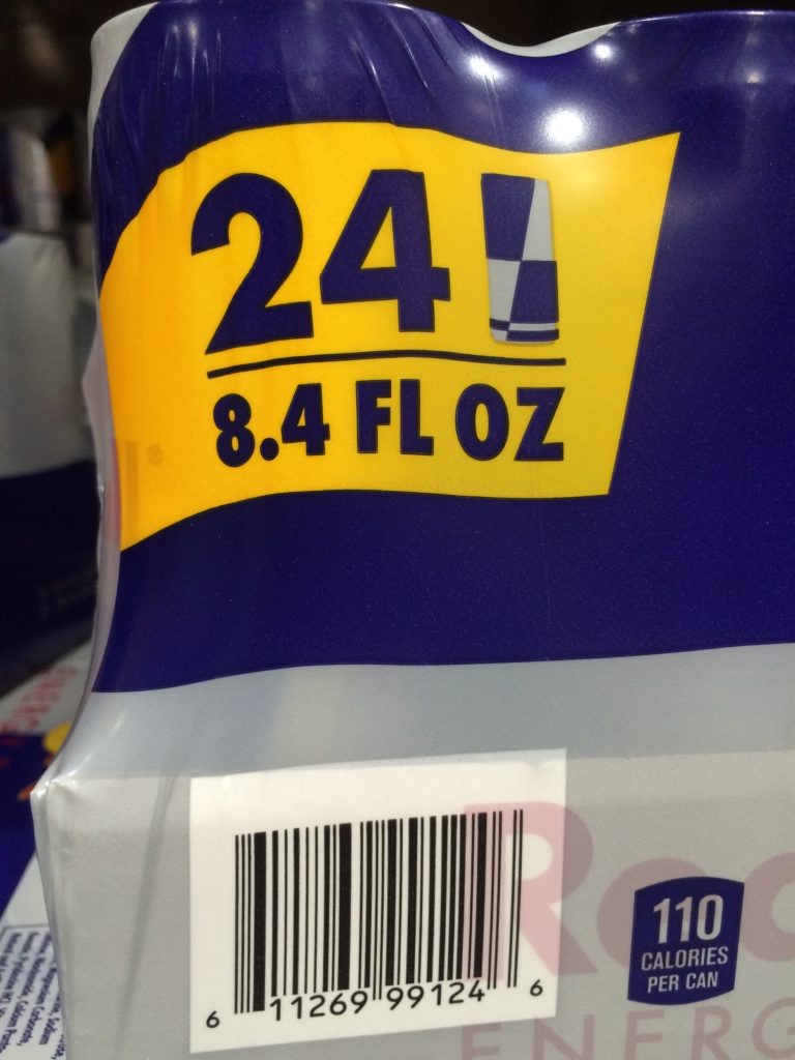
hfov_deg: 48.2
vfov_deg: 61.7
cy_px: 530
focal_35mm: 29
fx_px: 888
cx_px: 398
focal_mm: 4.15
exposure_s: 1/30
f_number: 2.2
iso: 160
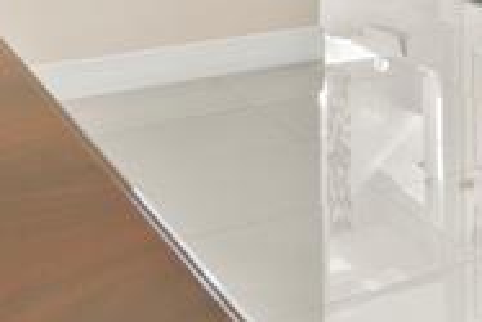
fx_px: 1099
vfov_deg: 15.1
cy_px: -198
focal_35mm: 82
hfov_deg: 19.9
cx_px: 804
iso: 100
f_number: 8
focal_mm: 10
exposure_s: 2.5
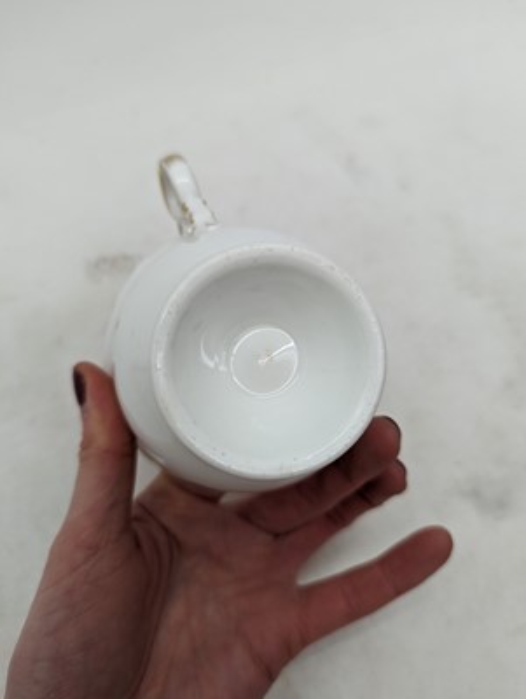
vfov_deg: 71.5
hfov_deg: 56.9
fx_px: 485
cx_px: 263
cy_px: 350
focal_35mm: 24
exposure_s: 1/144
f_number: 1.85
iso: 102
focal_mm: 6.81
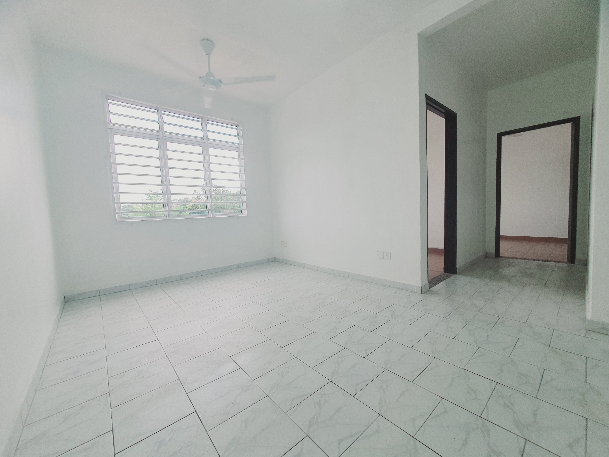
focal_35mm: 13
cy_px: 228
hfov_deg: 106.2
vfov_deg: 89.9
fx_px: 229
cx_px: 304
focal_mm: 1.8
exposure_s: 1/140
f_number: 2.2
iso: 50
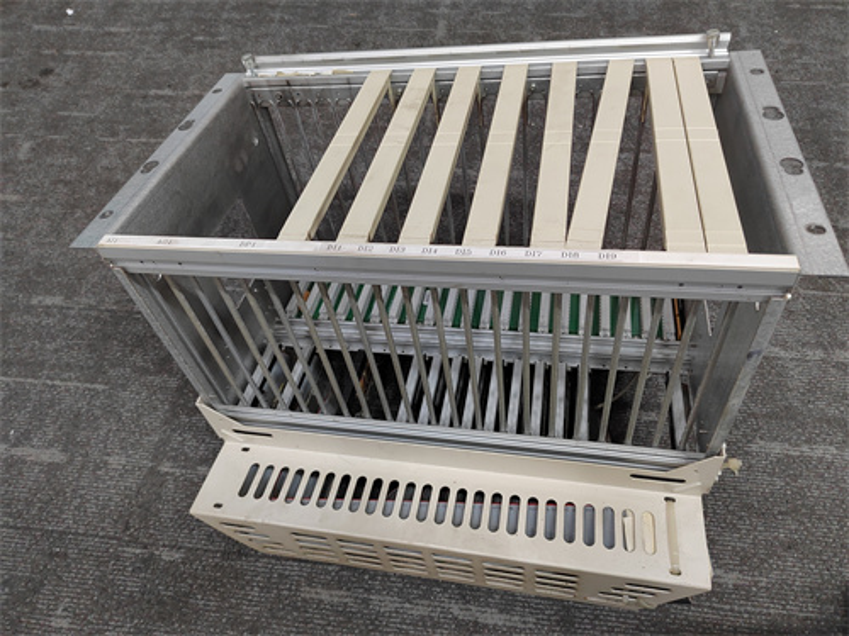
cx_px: 424
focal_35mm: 23
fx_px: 564
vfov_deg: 58.9
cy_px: 318
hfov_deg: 73.9
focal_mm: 5.52
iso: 2253
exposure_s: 1/120
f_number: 1.9
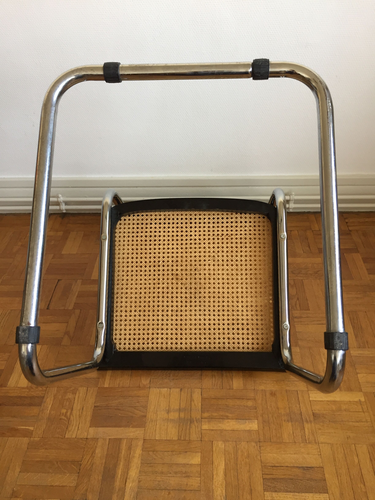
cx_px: 188
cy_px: 250
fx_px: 419
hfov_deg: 48.2
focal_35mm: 29
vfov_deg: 61.7
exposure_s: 1/33
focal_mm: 4.15
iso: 40
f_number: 2.2
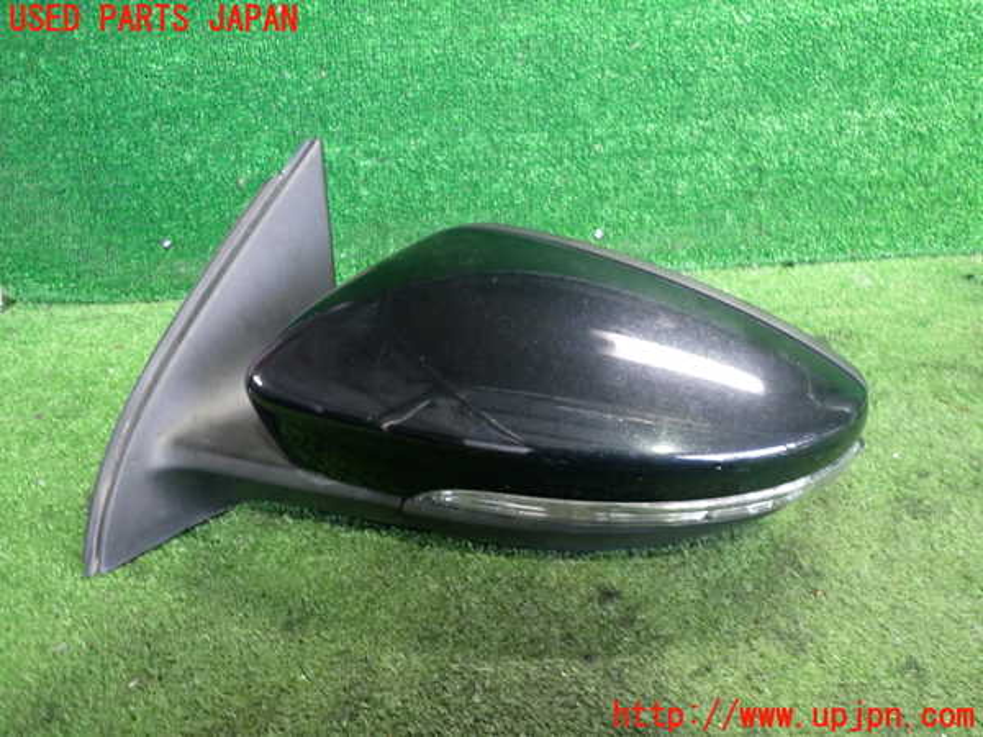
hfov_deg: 60.0
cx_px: 492
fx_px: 852
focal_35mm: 30
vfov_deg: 46.8
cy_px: 368
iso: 800
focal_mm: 5.4
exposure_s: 1/30
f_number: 2.3
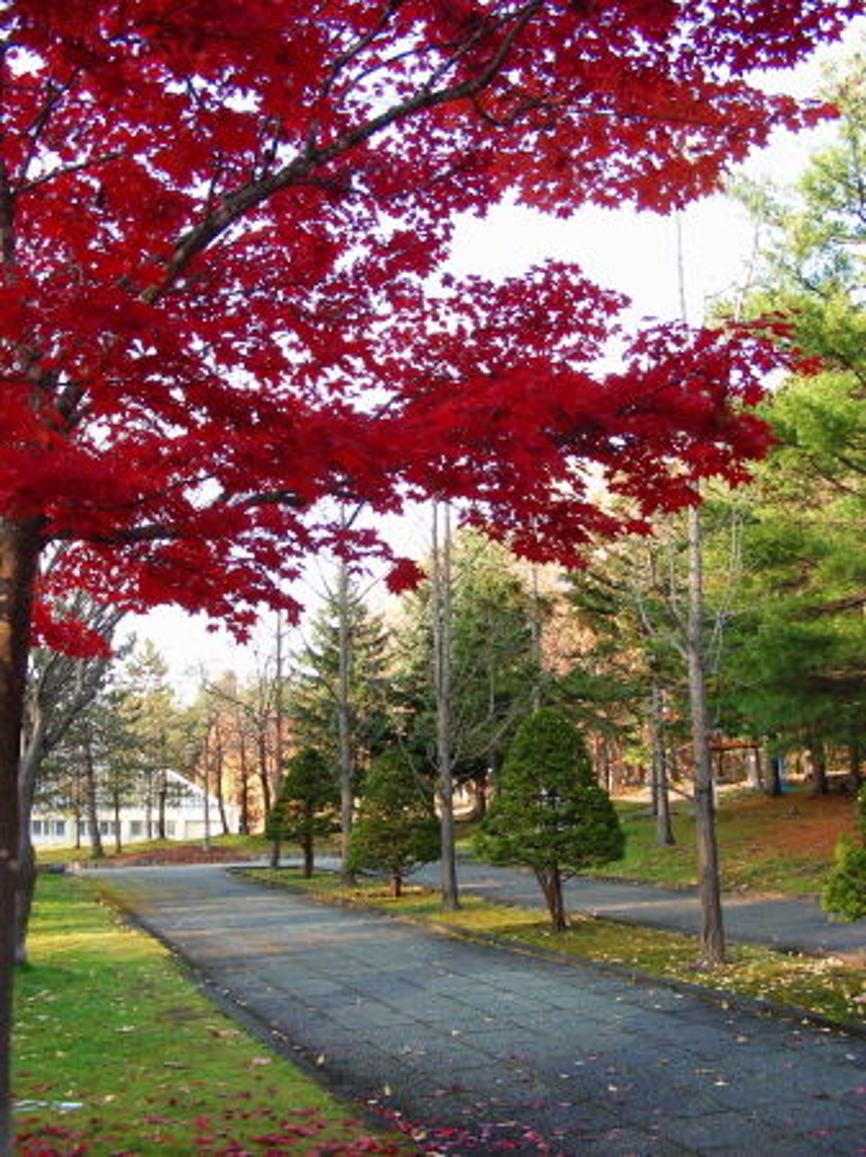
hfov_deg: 37.7
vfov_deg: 49.0
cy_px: 578
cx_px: 433
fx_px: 1269
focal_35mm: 38
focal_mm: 6.3
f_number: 3.5
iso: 50
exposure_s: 1/37.5
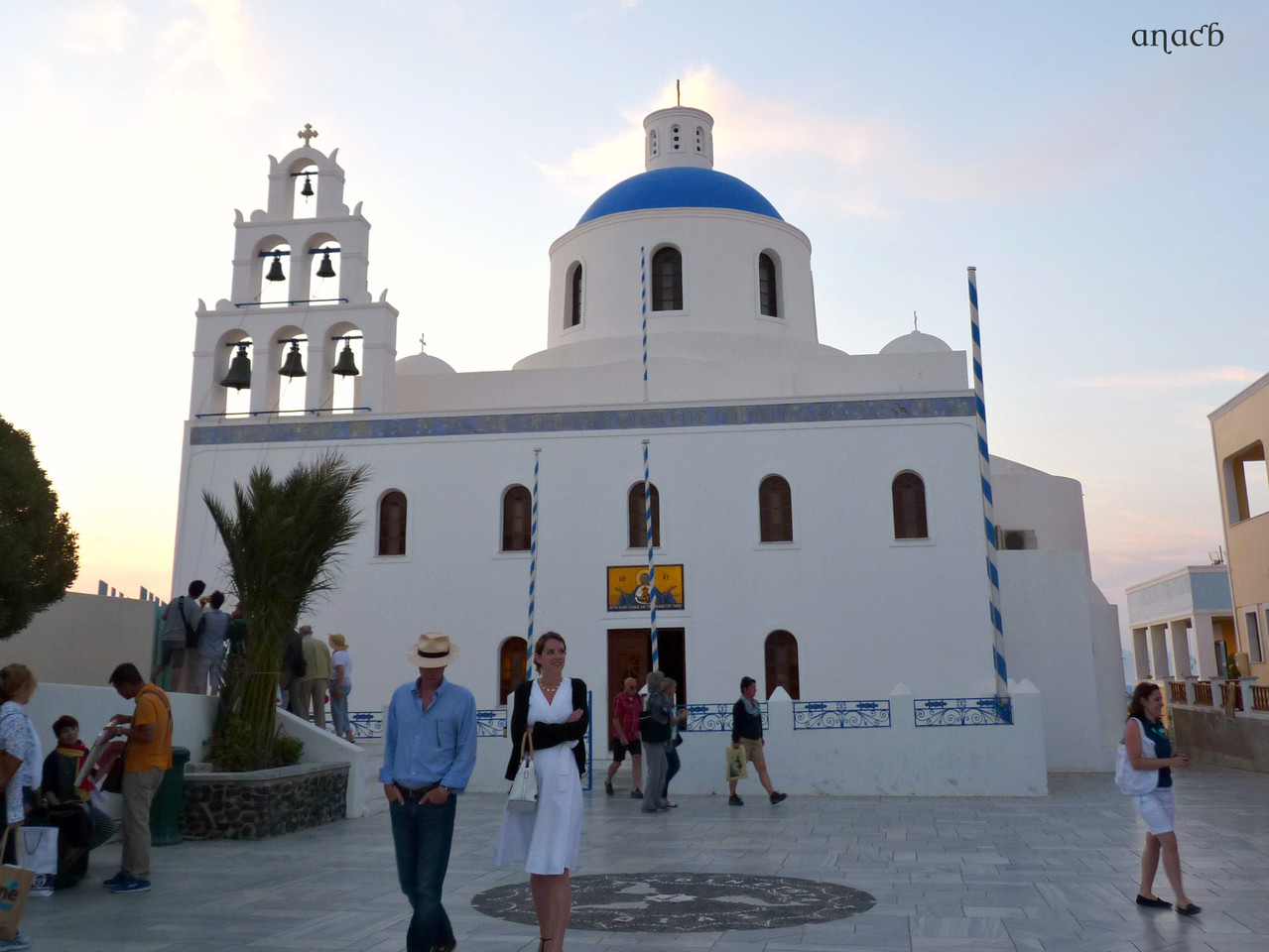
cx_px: 634
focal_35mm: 27
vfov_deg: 51.4
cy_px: 476
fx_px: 990
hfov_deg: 65.3
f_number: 2.8
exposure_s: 1/80
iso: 80
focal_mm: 4.8
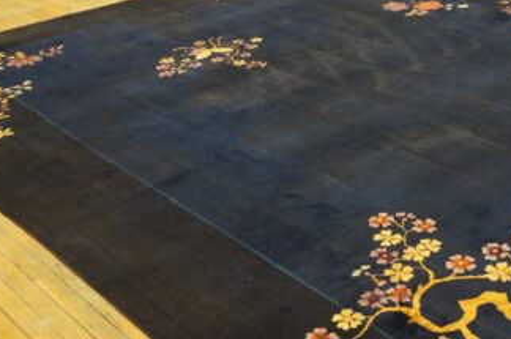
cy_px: 275
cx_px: 424
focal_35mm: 50
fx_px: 709
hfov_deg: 37.9
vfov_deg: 26.4
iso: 3200
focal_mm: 18
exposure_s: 1/160
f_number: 3.5
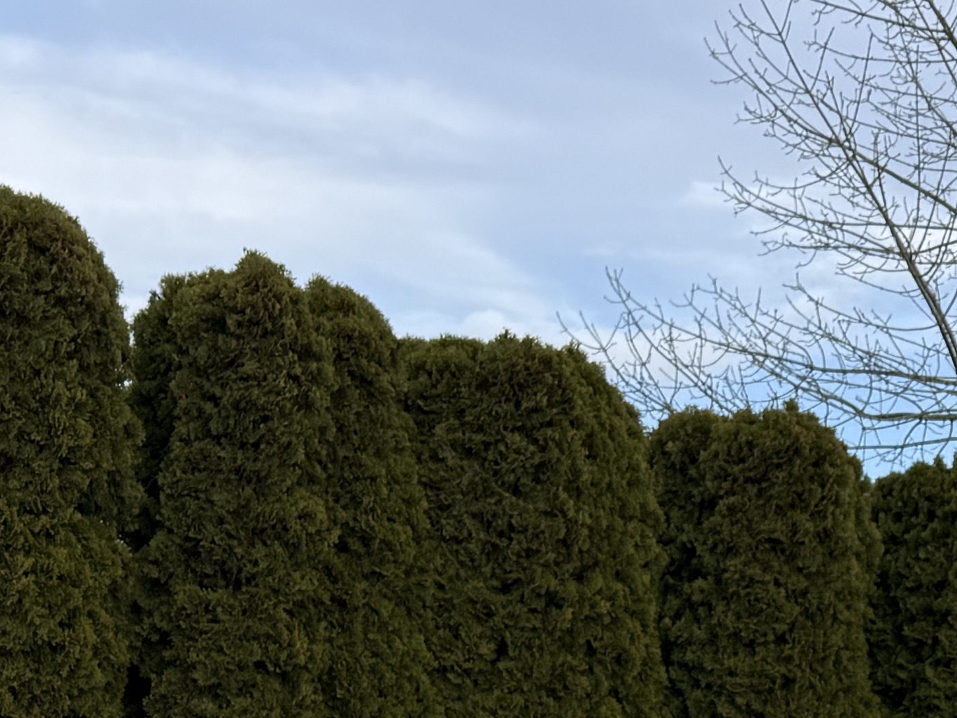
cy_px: 1290
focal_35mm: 98
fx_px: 2709
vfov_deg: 13.5
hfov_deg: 19.2
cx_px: 1055
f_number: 1.78
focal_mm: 6.76
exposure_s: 1/1855
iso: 80
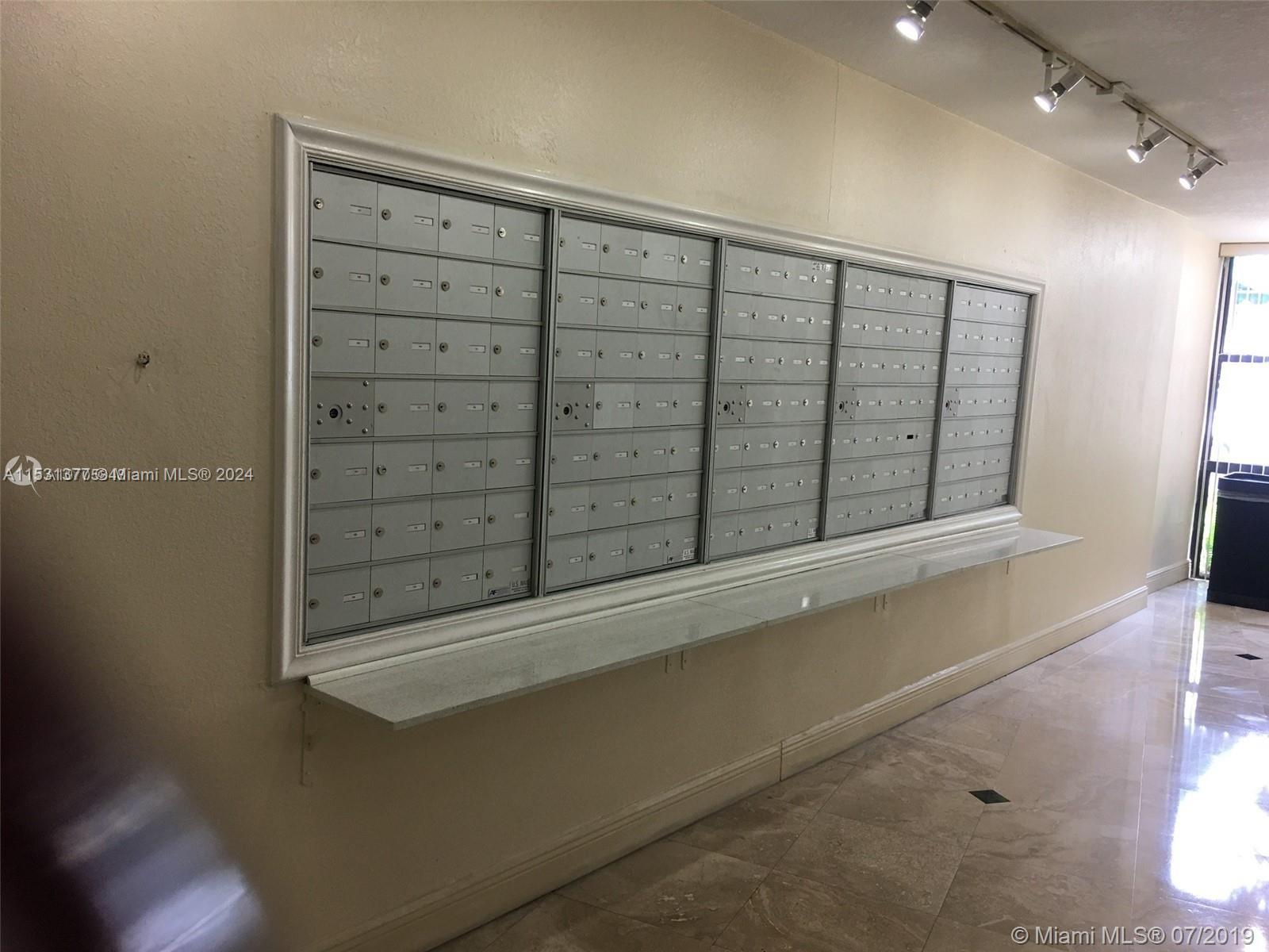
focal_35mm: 29
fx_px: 1063
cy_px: 476
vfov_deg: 48.2
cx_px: 634
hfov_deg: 61.7
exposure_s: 1/30
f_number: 2.2
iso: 40
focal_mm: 4.15
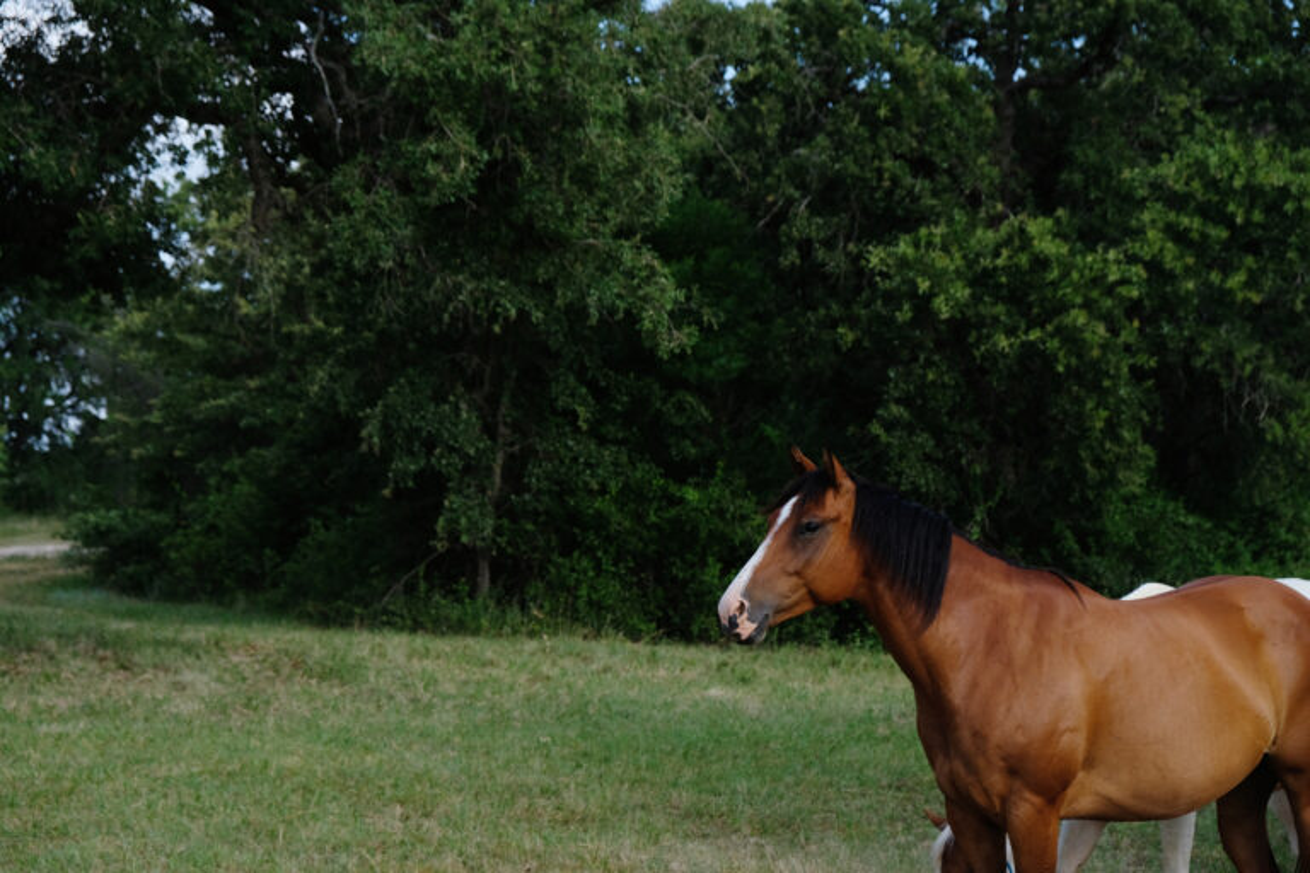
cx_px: 655
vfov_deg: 16.5
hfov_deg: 24.5
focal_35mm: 83
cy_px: 436
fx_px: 3020
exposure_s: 1/1250
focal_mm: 55
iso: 400
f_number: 5
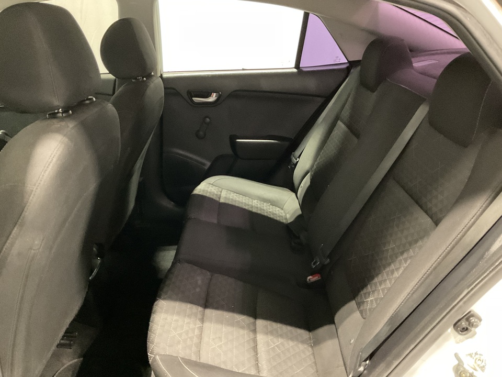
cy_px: 188
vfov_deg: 48.2
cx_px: 251
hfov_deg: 61.7
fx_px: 421
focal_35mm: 29
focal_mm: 3
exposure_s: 1/25
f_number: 1.8
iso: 500
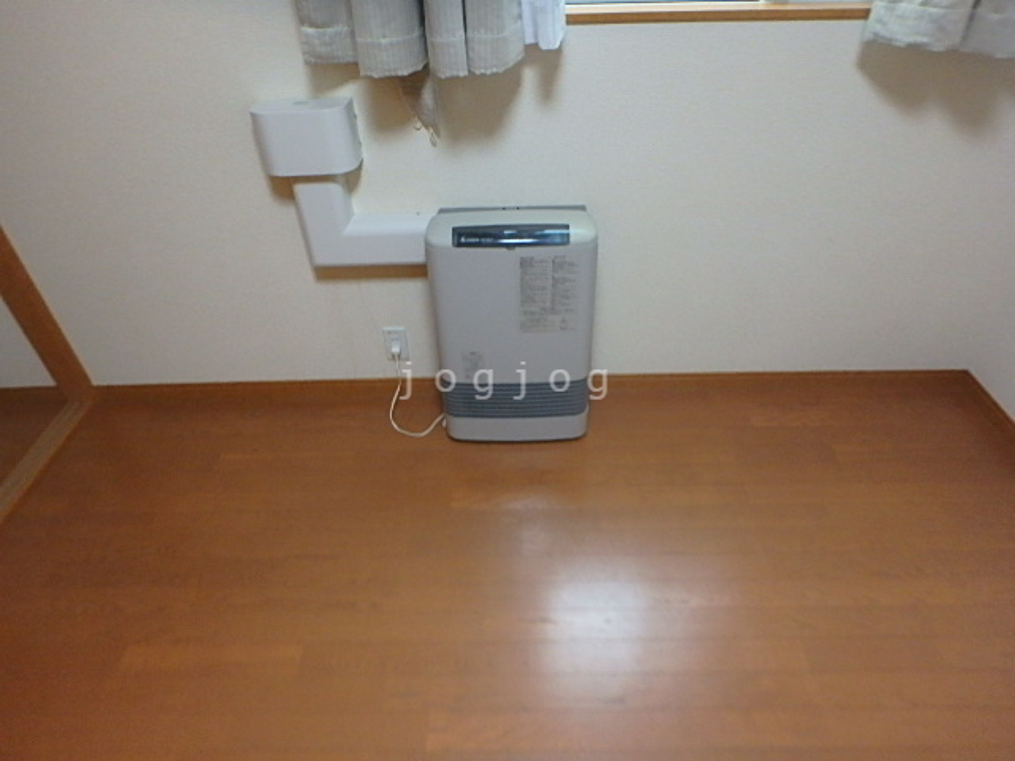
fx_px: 616
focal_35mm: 21
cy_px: 380
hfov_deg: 79.0
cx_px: 508
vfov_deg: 63.4
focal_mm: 3.7
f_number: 3.5
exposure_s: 1/30
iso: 640
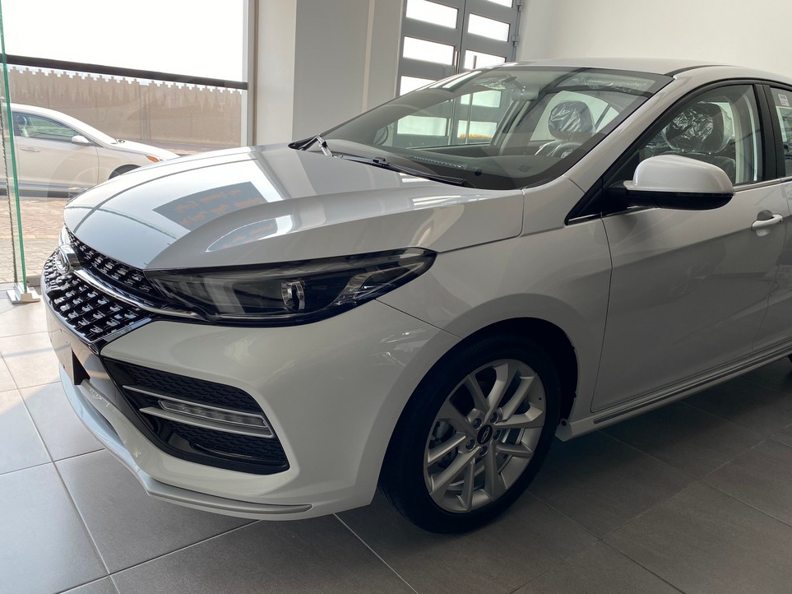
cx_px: 395
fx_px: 618
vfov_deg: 51.3
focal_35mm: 27
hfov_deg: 65.3
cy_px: 304
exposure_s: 1/352
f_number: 1.8
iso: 32
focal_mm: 4.25
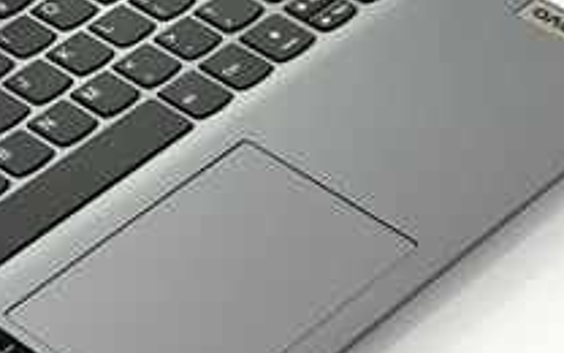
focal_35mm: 196
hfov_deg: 10.5
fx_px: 3013
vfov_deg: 6.7
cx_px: -103
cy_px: -57
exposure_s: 1/100
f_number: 1.78
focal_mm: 6.76
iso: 50
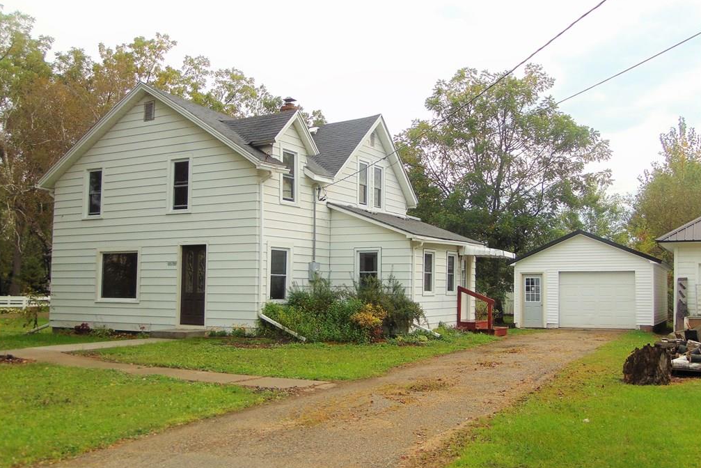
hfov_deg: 51.9
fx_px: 721
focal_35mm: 37
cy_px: 263
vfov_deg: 35.9
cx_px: 349
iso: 80
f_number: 3.2
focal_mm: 6.3
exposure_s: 1/400
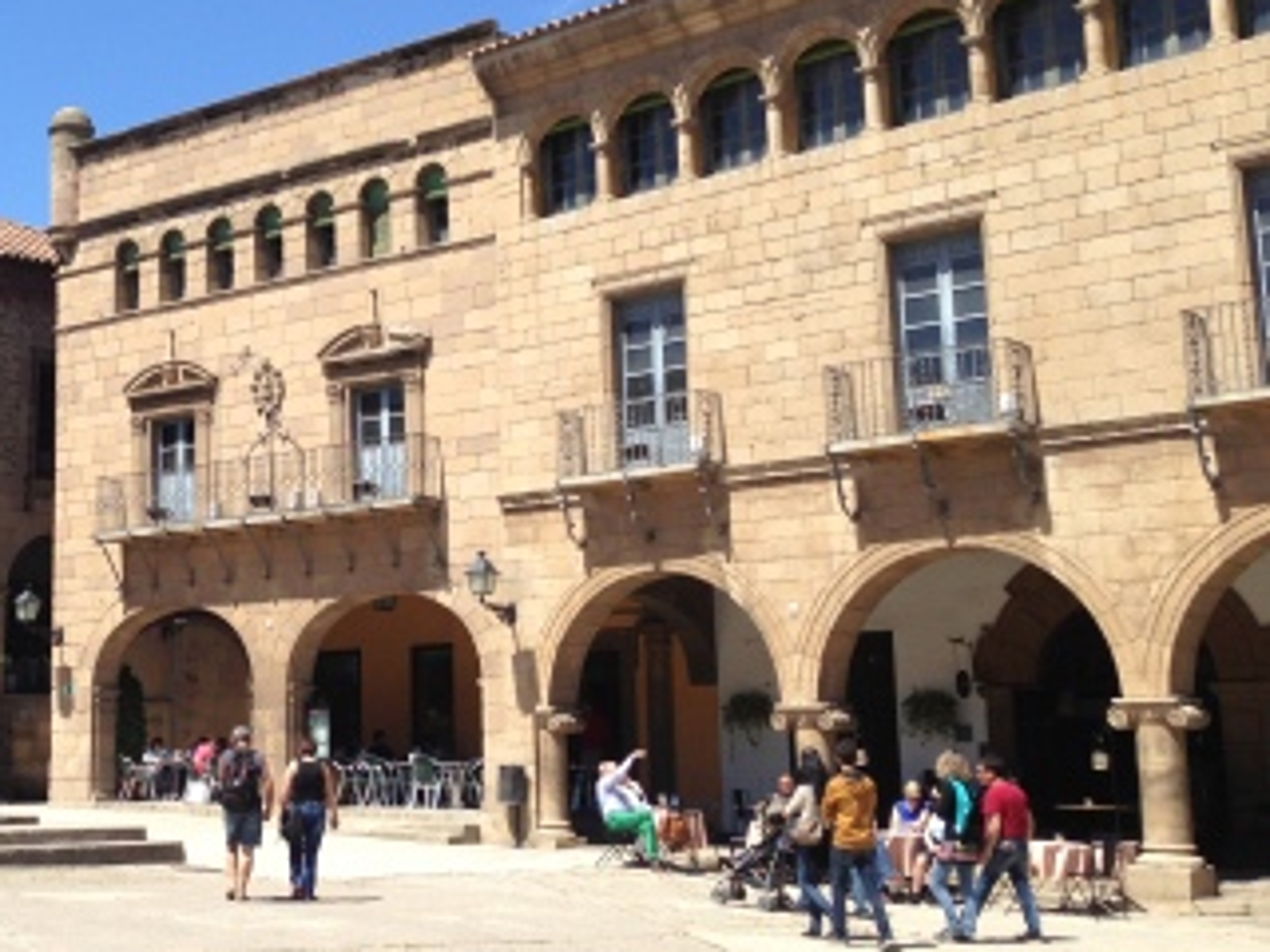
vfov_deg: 26.5
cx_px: 220
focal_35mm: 55
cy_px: 409
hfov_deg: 33.7
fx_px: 2018
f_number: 2.4
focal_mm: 4.13
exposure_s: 1/1232
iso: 50
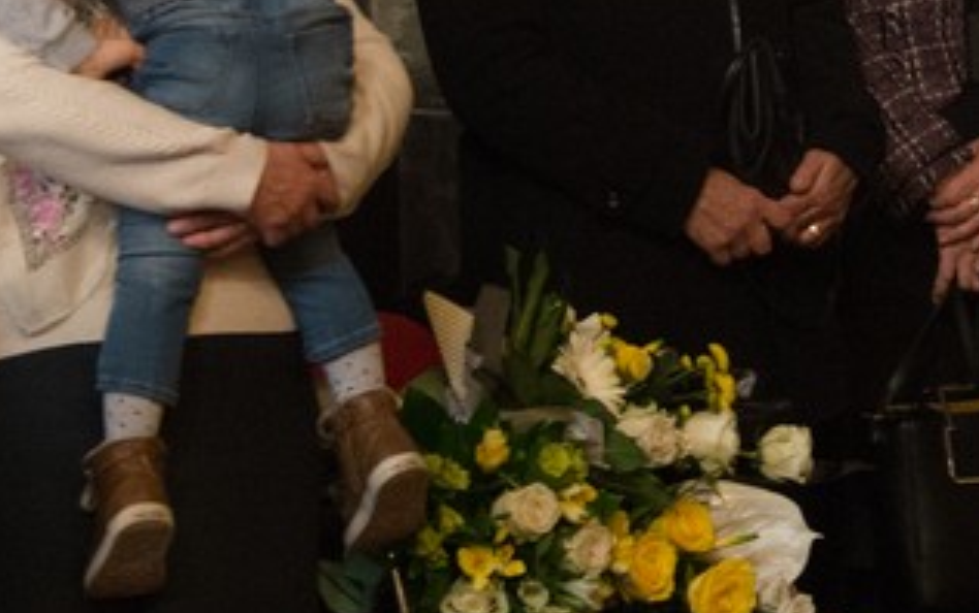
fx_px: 9639
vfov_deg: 3.6
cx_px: 1213
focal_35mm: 361
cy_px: -71
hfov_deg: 5.8
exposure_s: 1/30
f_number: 5
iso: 3200
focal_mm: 78
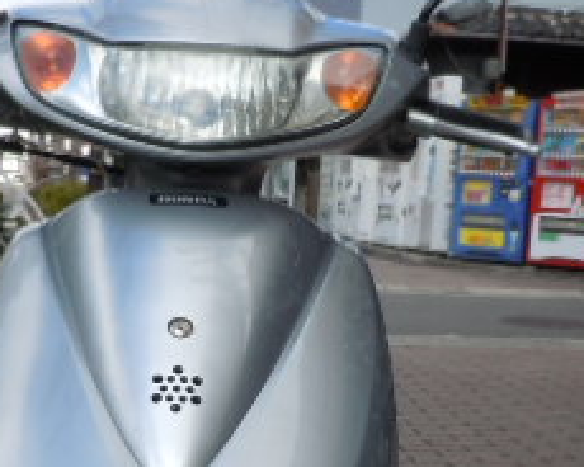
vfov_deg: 20.0
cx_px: 246
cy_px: 368
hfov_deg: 25.0
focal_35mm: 76
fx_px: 1314
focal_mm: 5
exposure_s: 1/500
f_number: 3.7
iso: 100
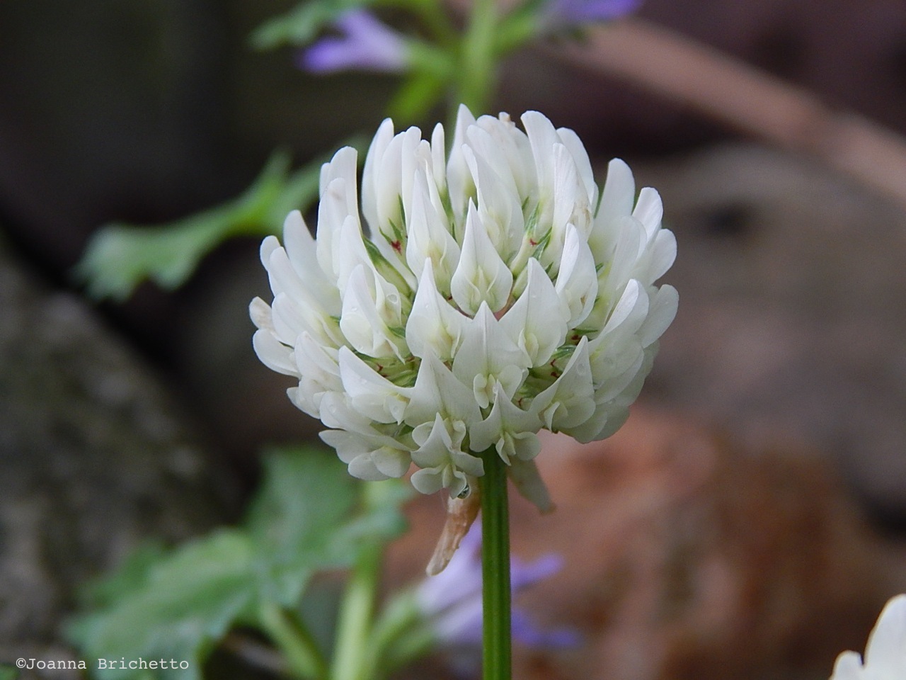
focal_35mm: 132
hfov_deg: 14.9
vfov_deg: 11.2
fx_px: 3455
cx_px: 453
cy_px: 340
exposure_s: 1/30
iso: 280
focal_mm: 23.4
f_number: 4.8
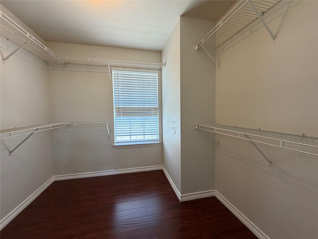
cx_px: 159
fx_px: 129
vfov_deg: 85.7
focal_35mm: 14
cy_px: 120
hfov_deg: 102.1
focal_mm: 2.22
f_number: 2.2
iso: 250
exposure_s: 1/60
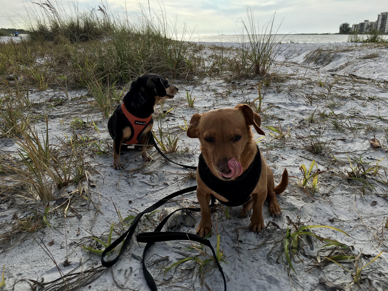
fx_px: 325
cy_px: 146
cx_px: 194
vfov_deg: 48.2
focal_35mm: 29
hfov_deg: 61.7
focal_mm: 4.15
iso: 25
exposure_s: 1/1282
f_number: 2.2
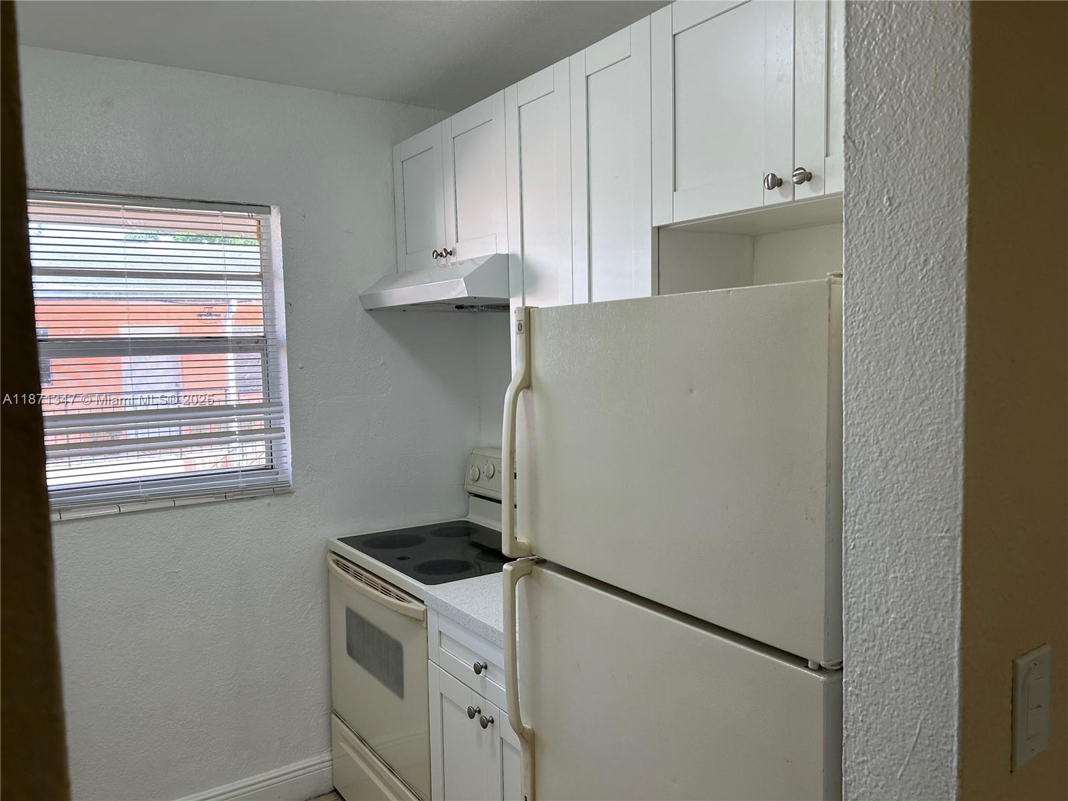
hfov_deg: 67.3
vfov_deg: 53.1
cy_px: 400
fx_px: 802
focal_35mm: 26
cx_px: 534
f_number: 1.5
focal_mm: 5.7
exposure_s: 1/163
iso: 50
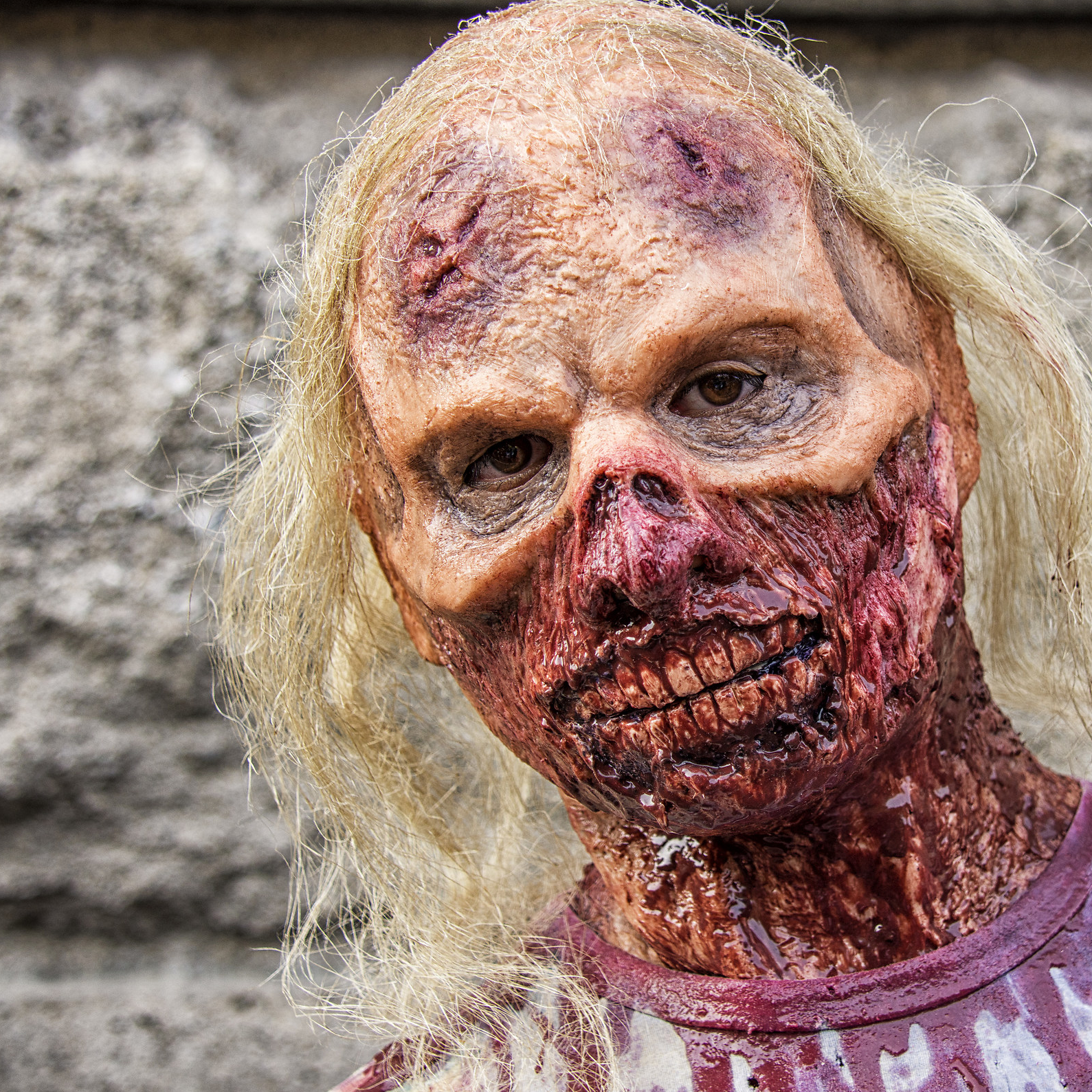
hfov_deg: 22.3
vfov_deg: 22.5
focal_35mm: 77
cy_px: 545
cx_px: 796
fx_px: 2748
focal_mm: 40
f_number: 5
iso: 280
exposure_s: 1/200
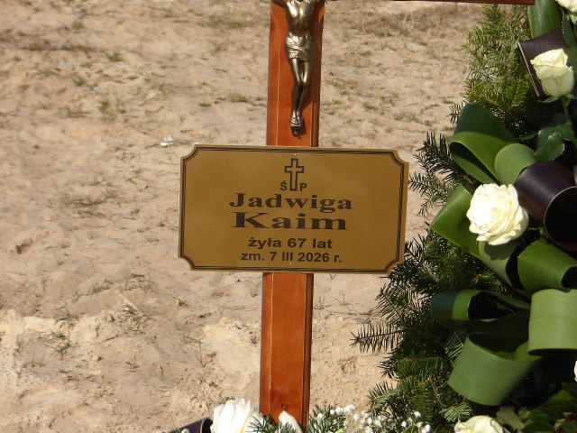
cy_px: 216
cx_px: 288
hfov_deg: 18.2
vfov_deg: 13.7
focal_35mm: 108
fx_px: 1800
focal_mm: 19.6
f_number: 6.6
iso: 100
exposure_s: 1/373
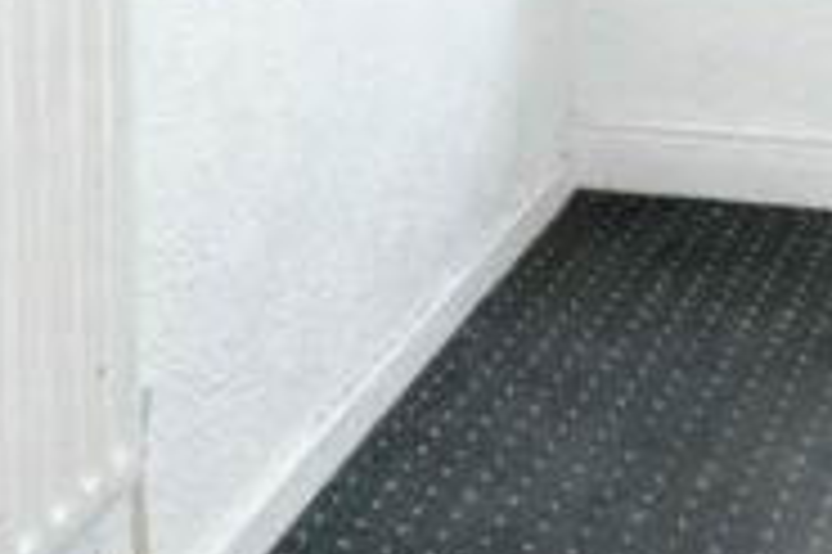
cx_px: 589
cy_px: -471
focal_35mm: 83
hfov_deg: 24.3
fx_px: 1916
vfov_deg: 14.3
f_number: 5
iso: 4000
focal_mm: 10
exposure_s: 1/34
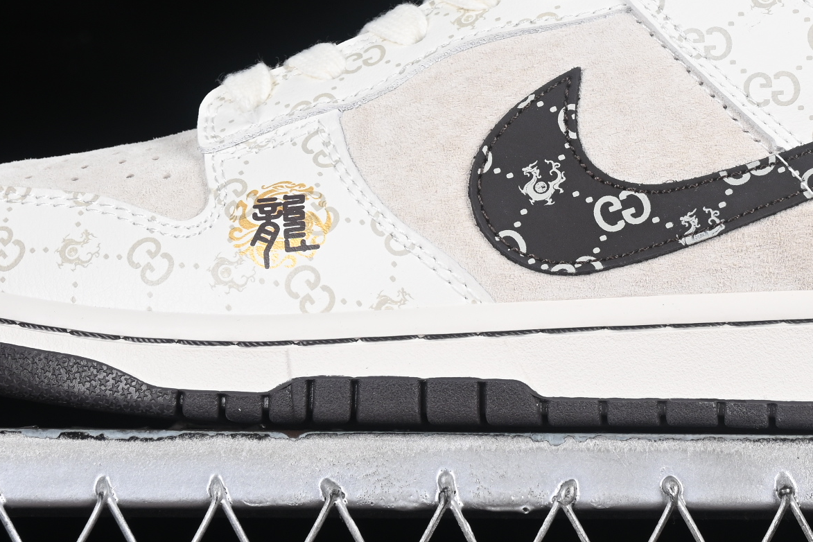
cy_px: 42
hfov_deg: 11.5
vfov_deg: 7.7
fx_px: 4020
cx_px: 558
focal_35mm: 178
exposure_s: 1/80
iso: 160
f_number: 8
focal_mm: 50
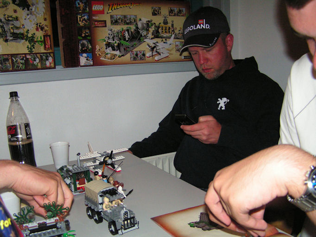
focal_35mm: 38
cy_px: 118
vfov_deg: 37.7
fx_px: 347
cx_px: 158
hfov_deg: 49.0
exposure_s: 1/40
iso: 200
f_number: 2.8
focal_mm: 6.3
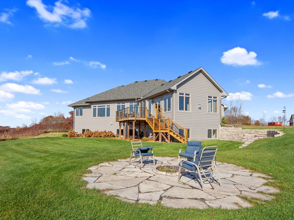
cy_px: 112
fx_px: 161
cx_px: 136
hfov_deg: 84.5
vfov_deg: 68.7
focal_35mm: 19
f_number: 5.6
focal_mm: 17
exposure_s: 1/1600
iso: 250
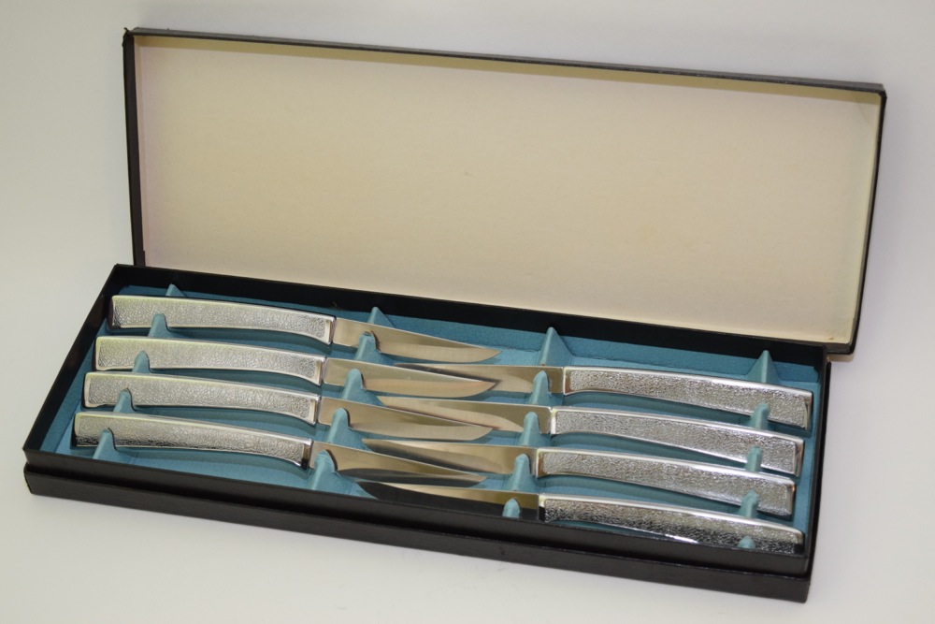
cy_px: 312
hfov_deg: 29.9
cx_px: 468
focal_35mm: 68
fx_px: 1753
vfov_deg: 20.2
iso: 1250
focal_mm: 45
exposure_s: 1/60
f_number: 5
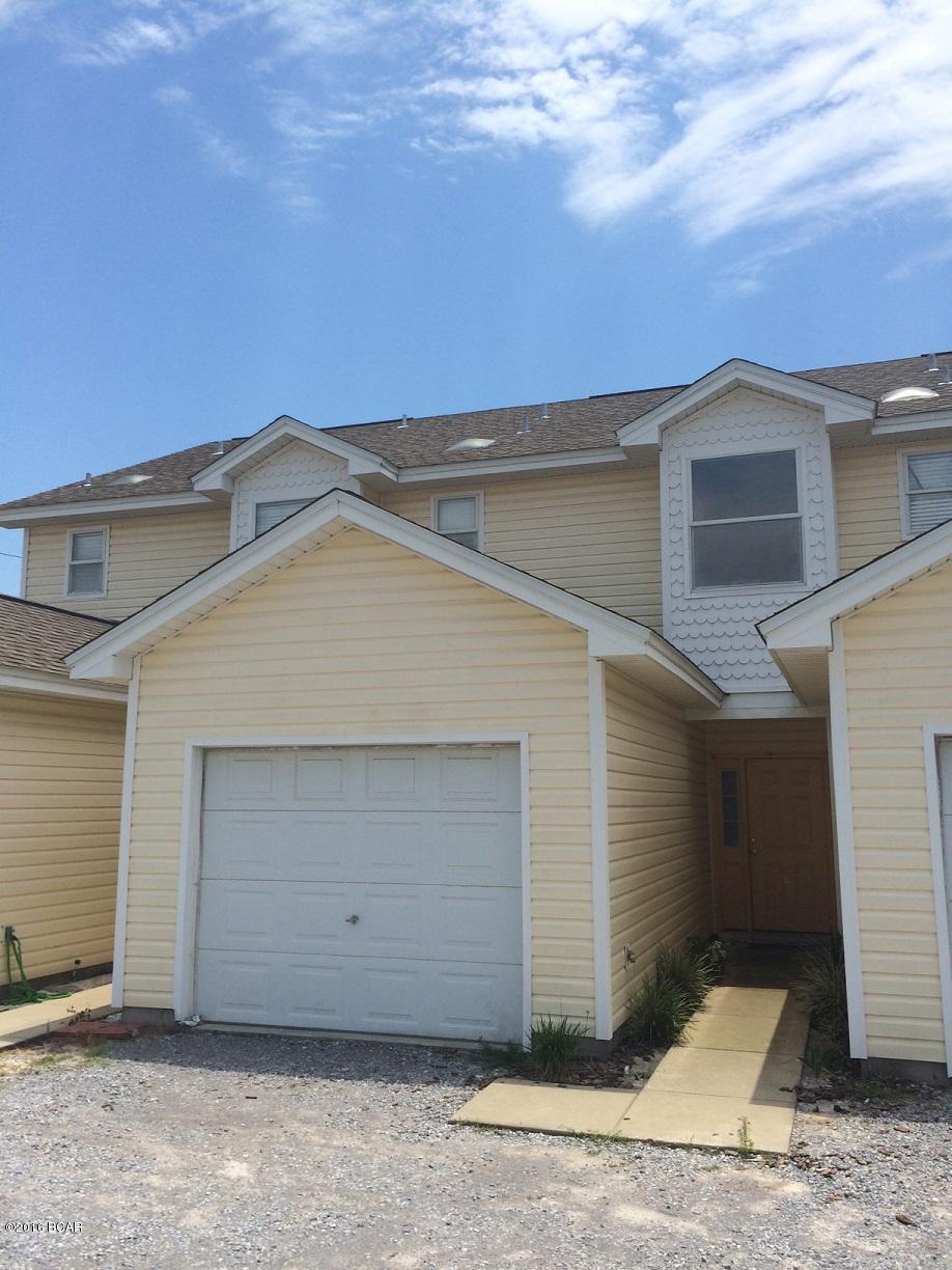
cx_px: 476
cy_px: 635
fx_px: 1063
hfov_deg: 48.2
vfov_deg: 61.7
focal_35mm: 29
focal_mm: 4.15
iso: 32
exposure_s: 1/3165
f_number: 2.2
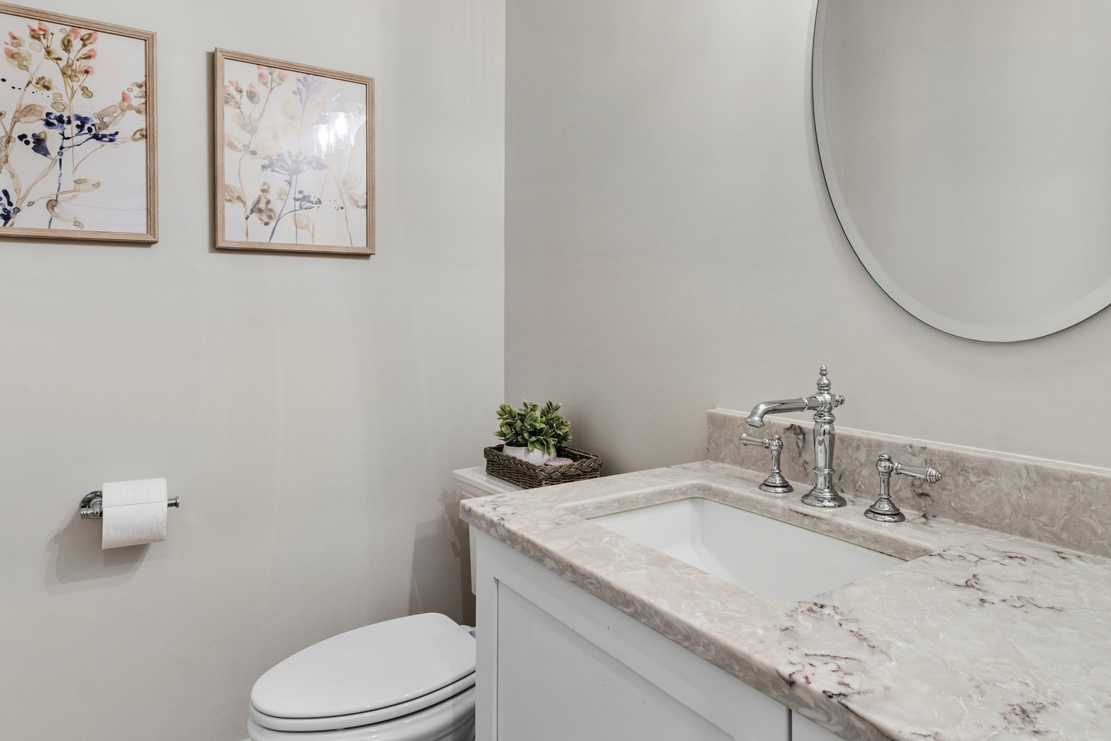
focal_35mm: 21
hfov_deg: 81.0
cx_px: 604
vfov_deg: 59.4
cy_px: 341
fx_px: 648
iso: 320
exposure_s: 1/6
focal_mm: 12
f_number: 8
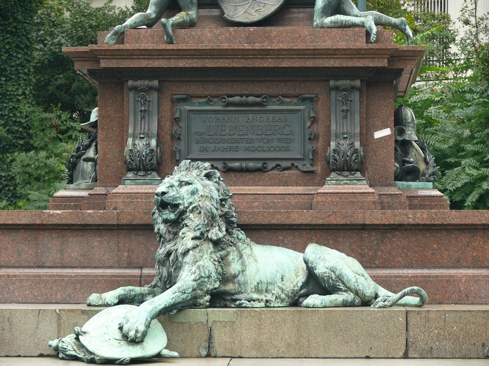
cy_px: 183
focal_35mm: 147
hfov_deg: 13.4
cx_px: 244
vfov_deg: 10.1
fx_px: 2076
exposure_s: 1/40
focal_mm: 31.1
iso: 100
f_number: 3.6
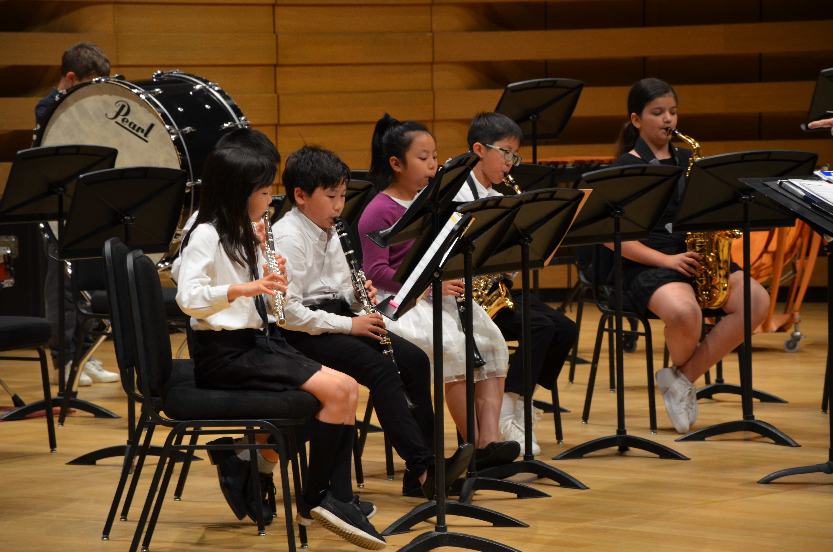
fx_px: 3637
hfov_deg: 13.1
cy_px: 276
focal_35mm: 158
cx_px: 416
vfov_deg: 8.7
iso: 800
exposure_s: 1/40
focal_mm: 105
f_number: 5.6
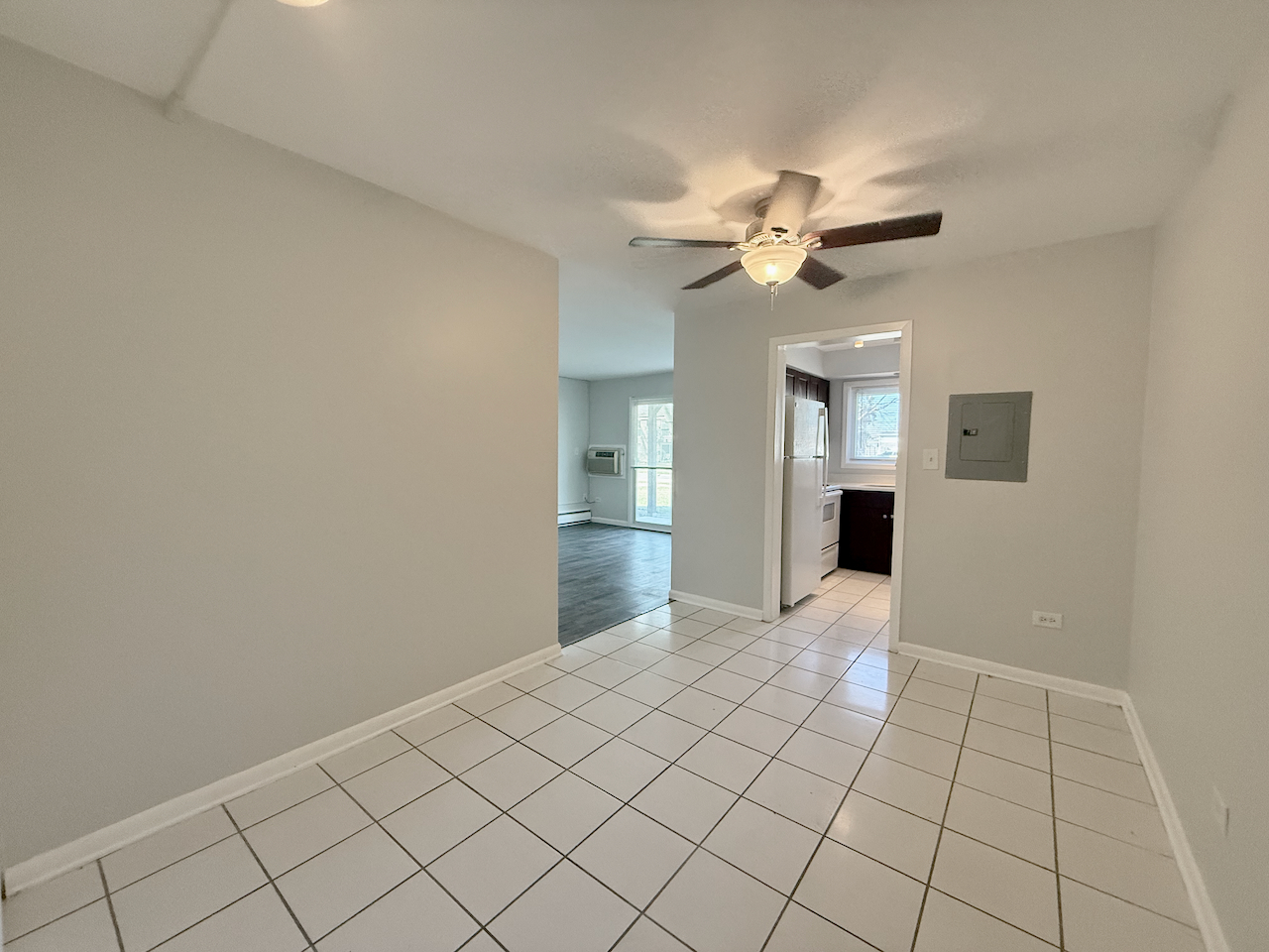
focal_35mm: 14
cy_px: 476
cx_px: 634
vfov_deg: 85.7
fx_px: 513
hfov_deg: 102.1
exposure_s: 1/120
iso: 400
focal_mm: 2.22
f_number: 2.2
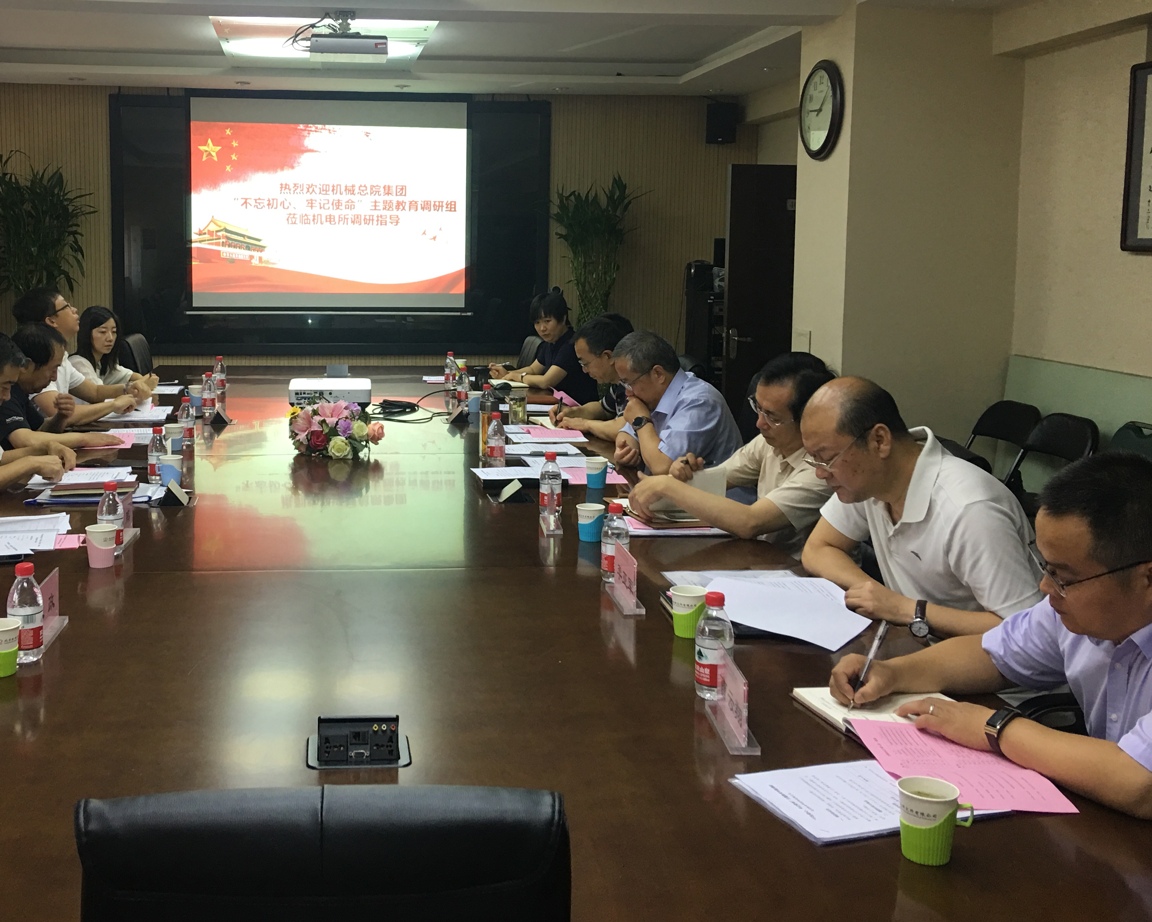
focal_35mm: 38
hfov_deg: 47.4
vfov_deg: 39.0
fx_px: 1296
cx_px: 418
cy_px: 379
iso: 50
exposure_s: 1/33
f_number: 2.2
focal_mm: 4.15
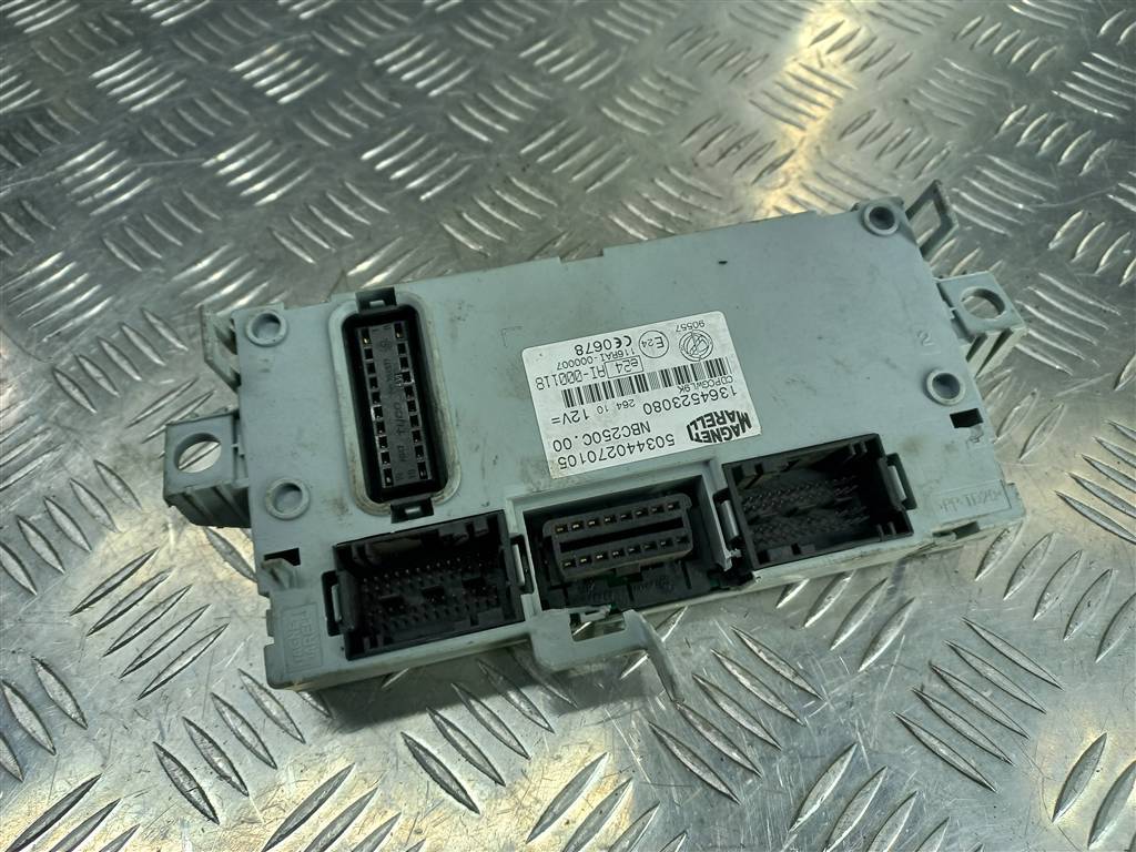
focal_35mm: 25
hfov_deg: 69.4
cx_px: 568
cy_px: 426
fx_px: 820
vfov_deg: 54.9
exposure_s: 1/50
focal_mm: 4.6
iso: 40
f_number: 1.8
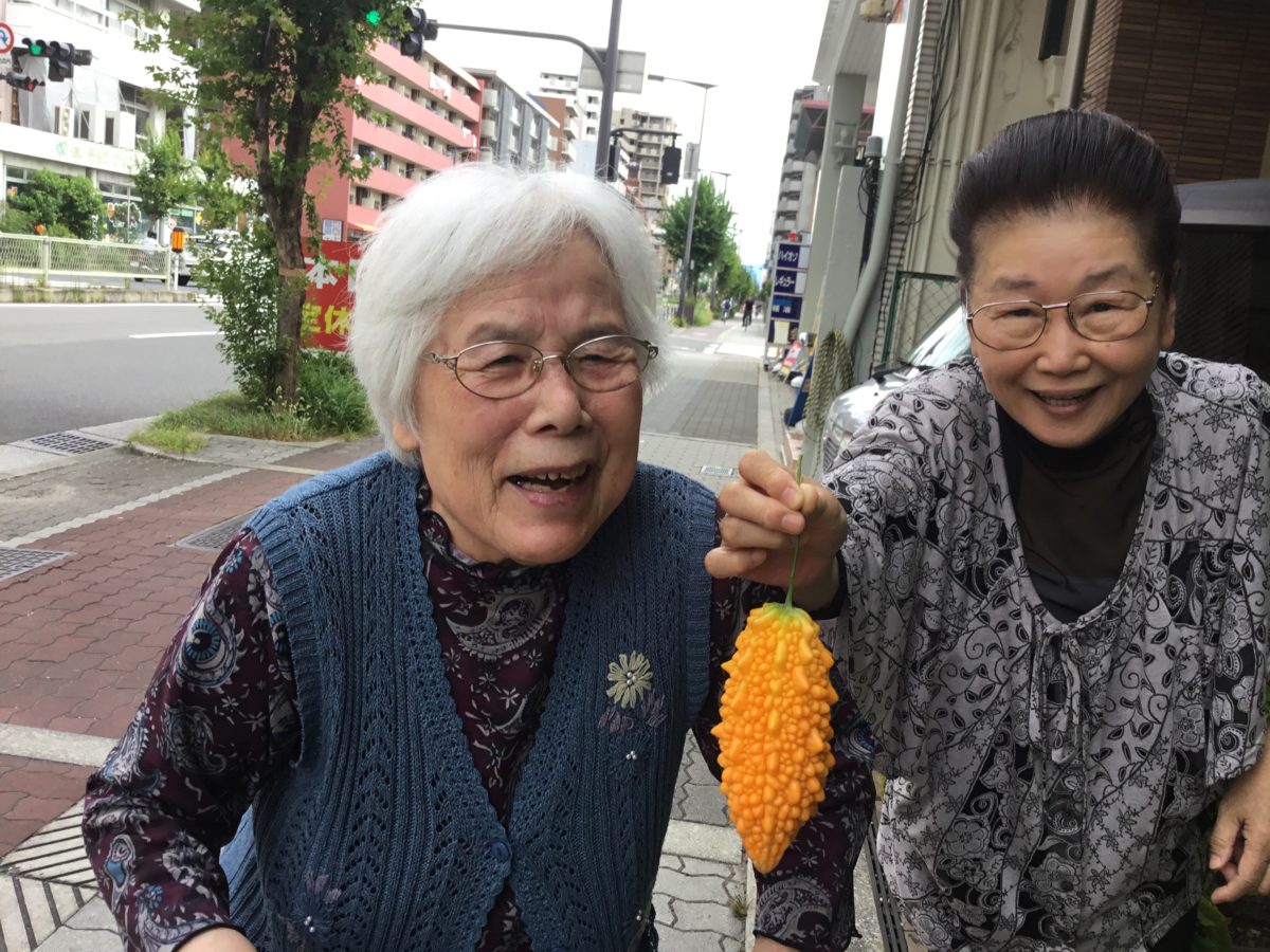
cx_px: 635
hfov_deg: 58.4
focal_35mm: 31
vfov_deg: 45.4
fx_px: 1137
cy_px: 476
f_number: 2.4
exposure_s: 1/227
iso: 25
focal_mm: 3.3
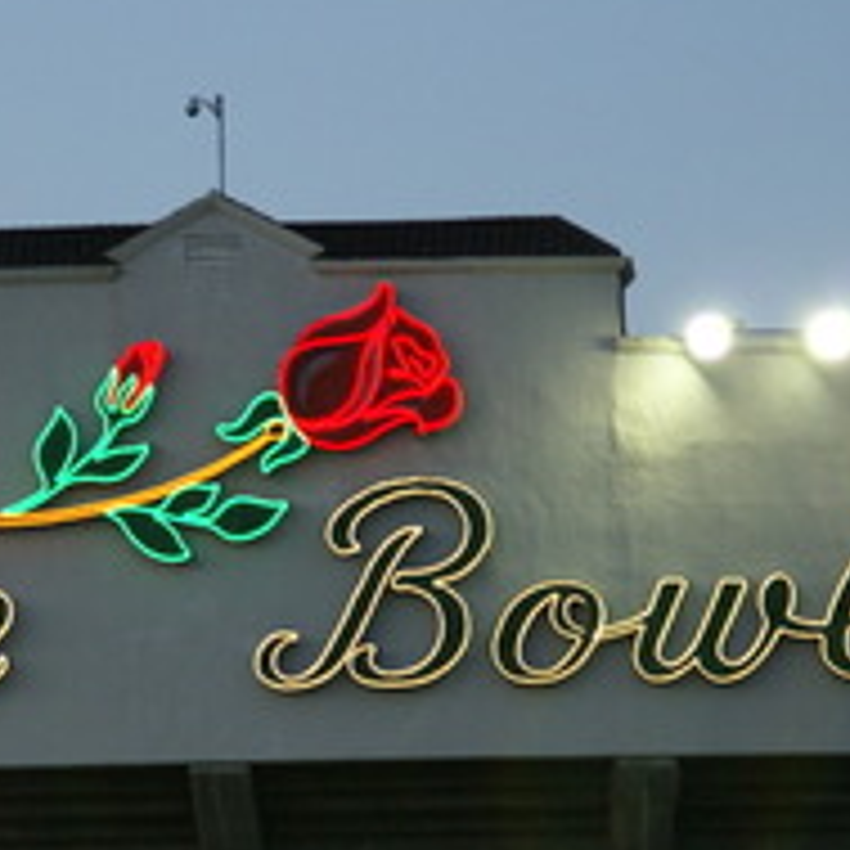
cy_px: 506
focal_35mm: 368
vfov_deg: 4.8
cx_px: 268
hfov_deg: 4.8
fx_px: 10223
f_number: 4
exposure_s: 1/40
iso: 400
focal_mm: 120
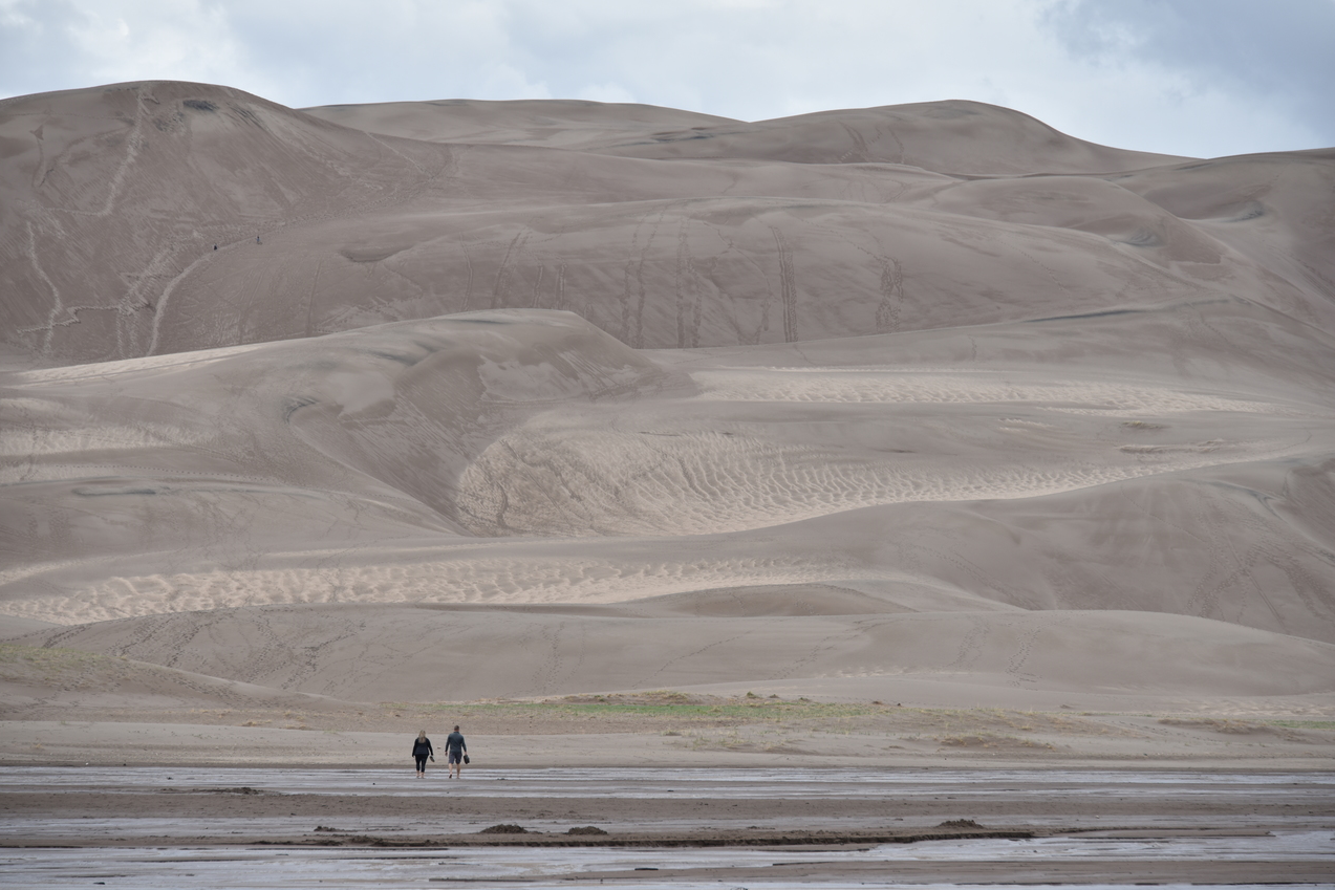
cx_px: 668
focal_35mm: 171
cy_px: 447
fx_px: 6342
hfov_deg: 12.0
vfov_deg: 8.0
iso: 100
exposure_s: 1/400
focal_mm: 170
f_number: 7.1
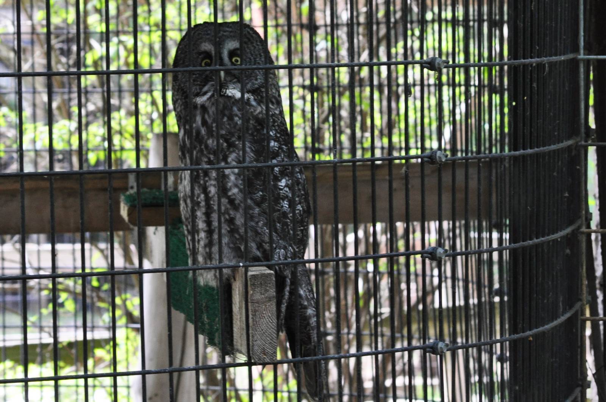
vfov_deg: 6.8
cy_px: 201
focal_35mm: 202
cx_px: 303
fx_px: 3405
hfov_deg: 10.2
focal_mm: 135
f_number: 8
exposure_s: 1/80
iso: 800
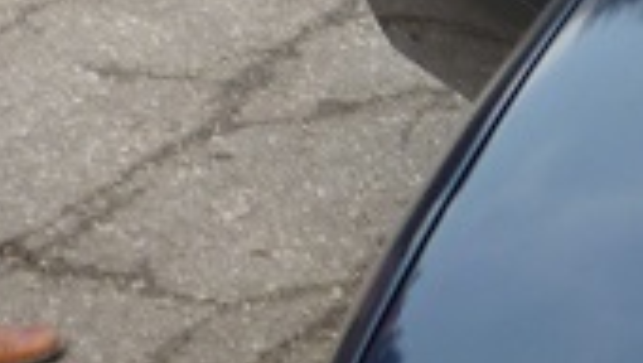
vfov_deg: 7.1
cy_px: -178
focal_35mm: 169
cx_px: 1229
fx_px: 2884
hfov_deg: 11.6
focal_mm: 5.5
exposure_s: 1/80
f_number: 2.8
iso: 80
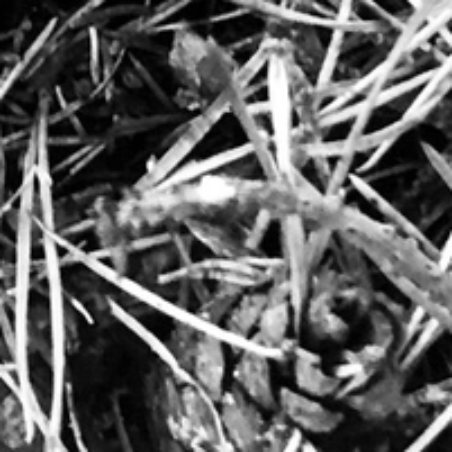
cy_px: -725
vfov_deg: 8.4
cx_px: -189
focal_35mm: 185
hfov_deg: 9.2
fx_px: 2733
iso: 64
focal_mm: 3.99
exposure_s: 1/15
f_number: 1.8
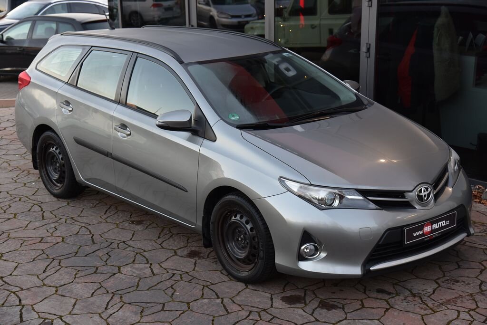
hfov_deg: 34.5
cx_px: 244
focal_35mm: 58
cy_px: 162
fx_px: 785
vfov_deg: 23.4
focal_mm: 58
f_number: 4.5
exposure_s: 1/80
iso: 500
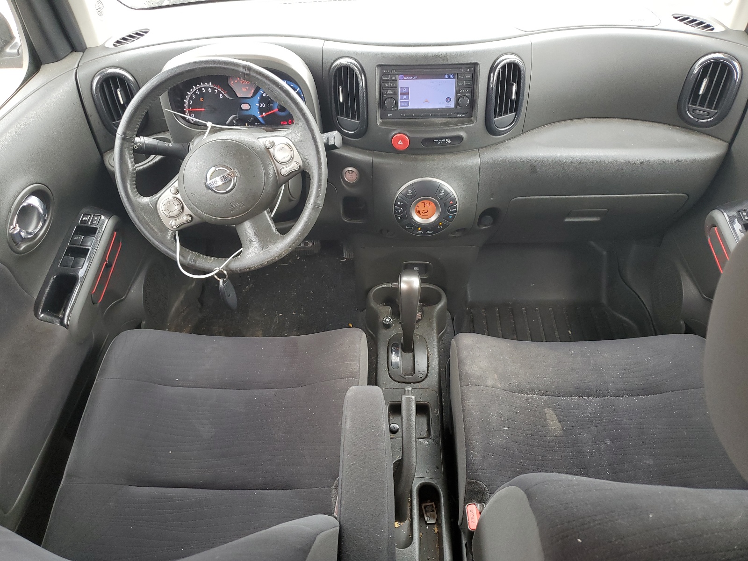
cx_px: 374
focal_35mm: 26
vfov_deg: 53.1
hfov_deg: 67.3
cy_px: 280
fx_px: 562
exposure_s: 1/120
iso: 73
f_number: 1.5
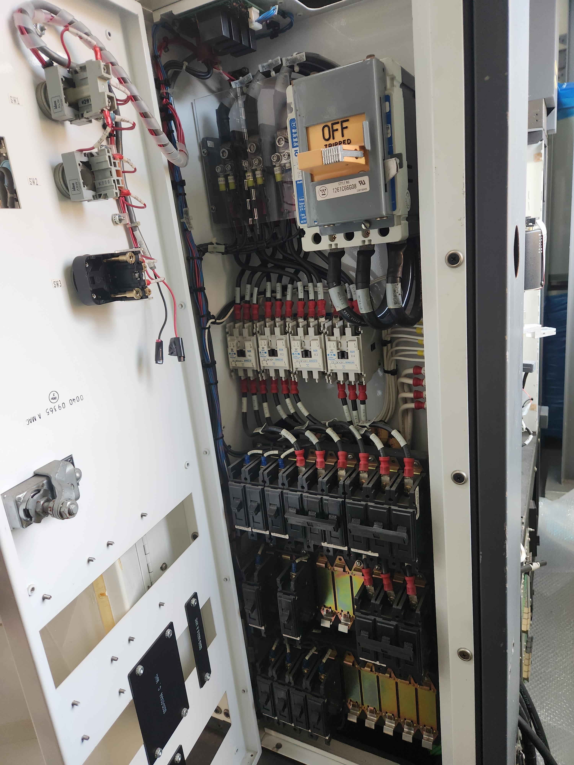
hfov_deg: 58.9
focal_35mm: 23
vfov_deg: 73.9
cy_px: 382
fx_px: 509
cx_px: 287
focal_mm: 5.4
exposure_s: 1/120
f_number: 1.8
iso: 250
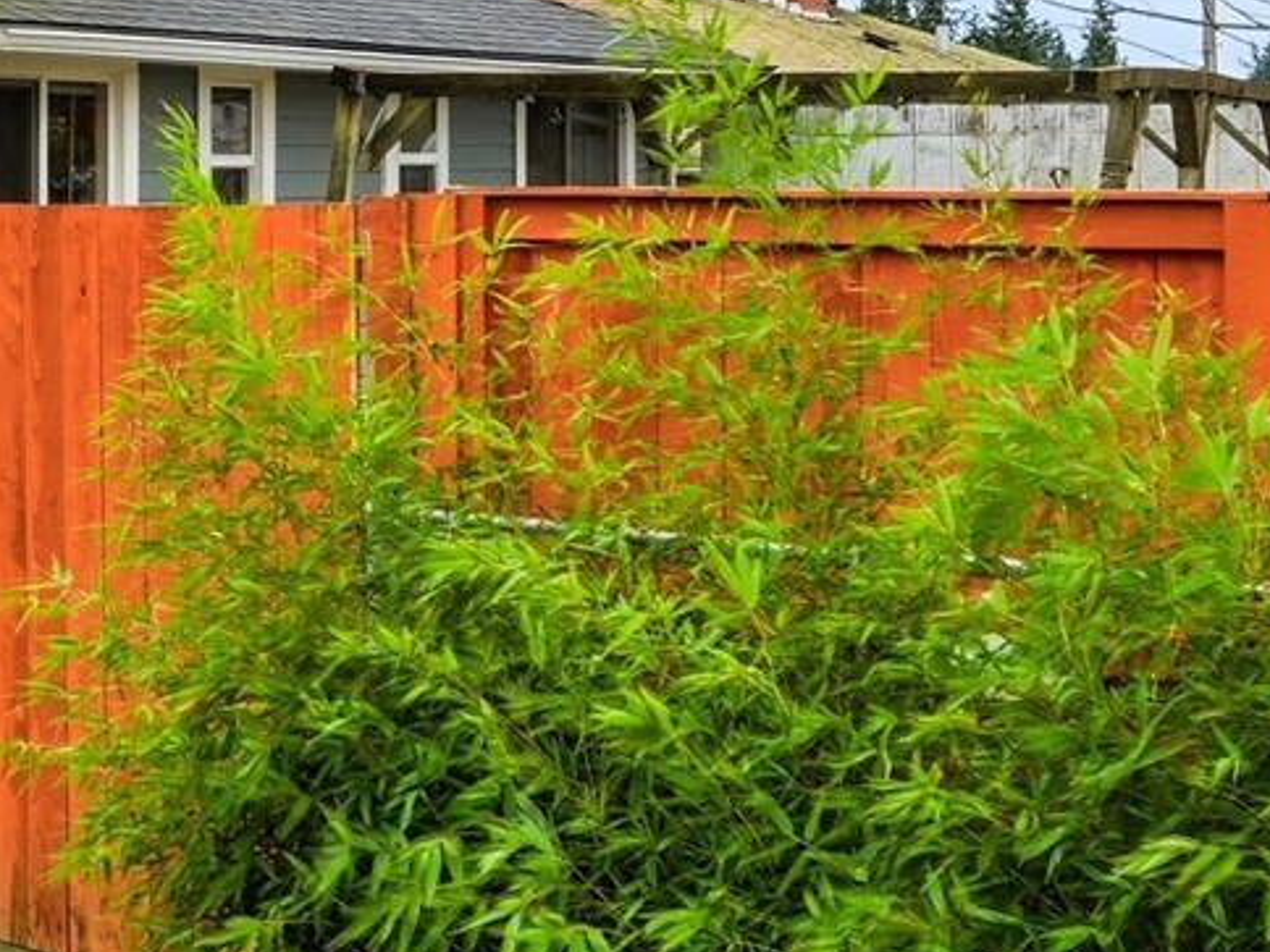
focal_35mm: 101
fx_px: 3706
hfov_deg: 17.1
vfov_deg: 14.5
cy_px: 142
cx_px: -760
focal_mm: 30
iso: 400
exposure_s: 1/1250
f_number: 9
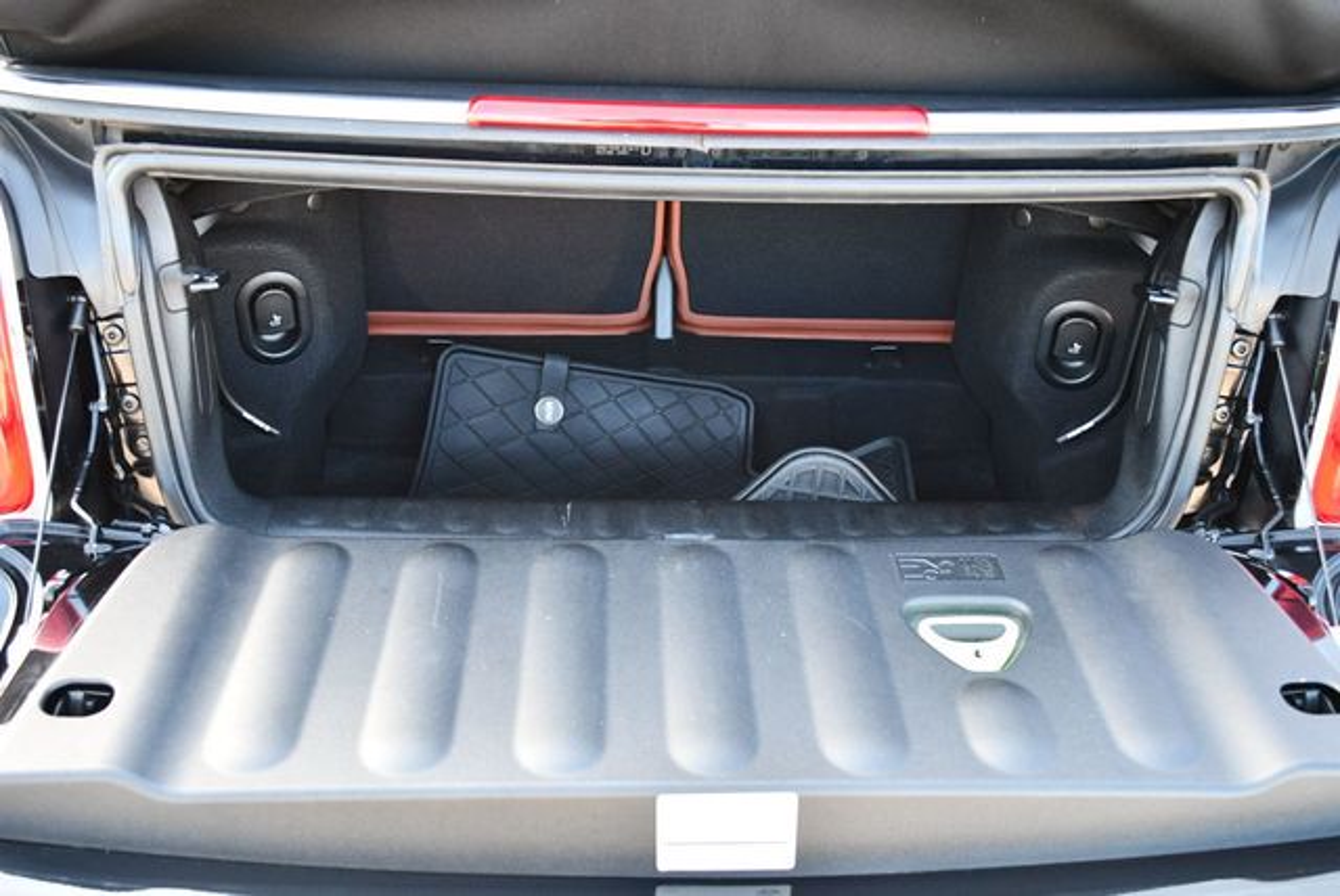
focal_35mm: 36
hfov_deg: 53.1
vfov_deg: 36.9
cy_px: 448
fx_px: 1341
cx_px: 670
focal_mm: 18
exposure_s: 1/160
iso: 800
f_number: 3.5
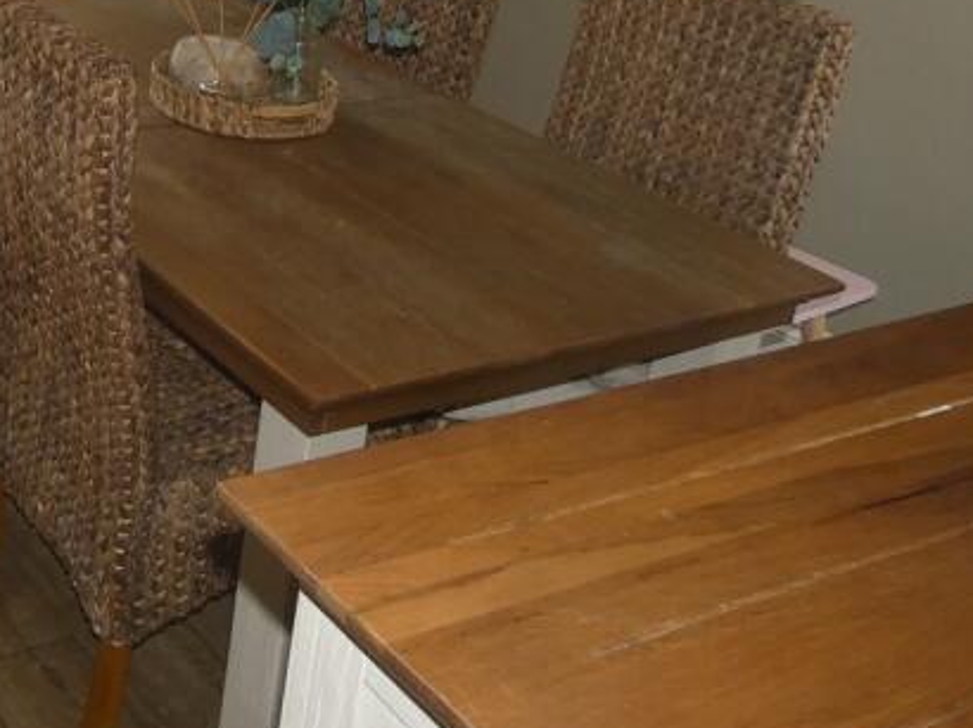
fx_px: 1405
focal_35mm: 50
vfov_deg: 26.8
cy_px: -71
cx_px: -135
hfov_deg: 32.8
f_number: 2.8
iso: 200
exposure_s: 1/60
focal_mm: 3.6
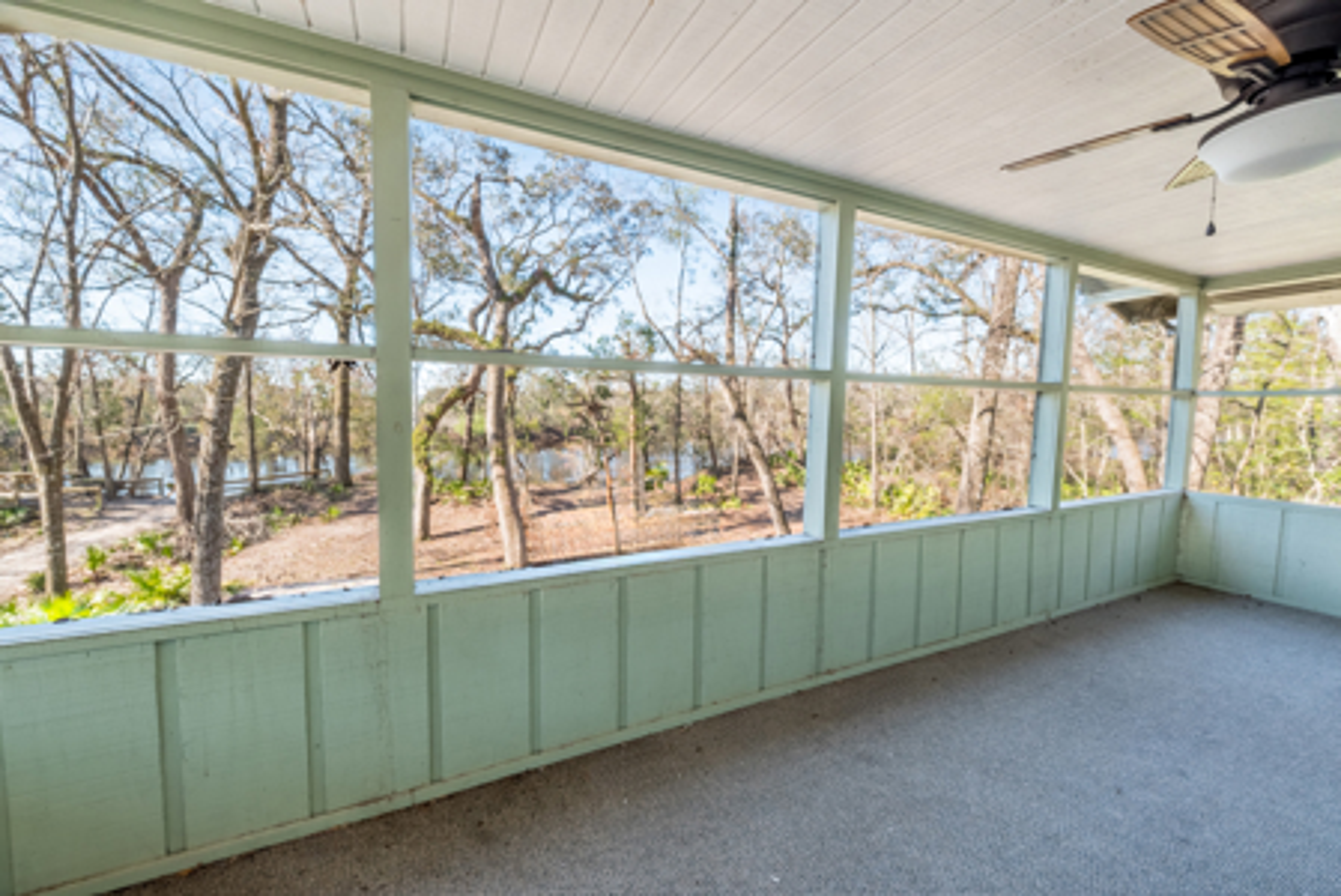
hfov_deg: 104.2
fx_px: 522
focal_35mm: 14
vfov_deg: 81.3
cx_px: 670
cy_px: 448
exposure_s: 1/320
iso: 500
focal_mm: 14
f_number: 8
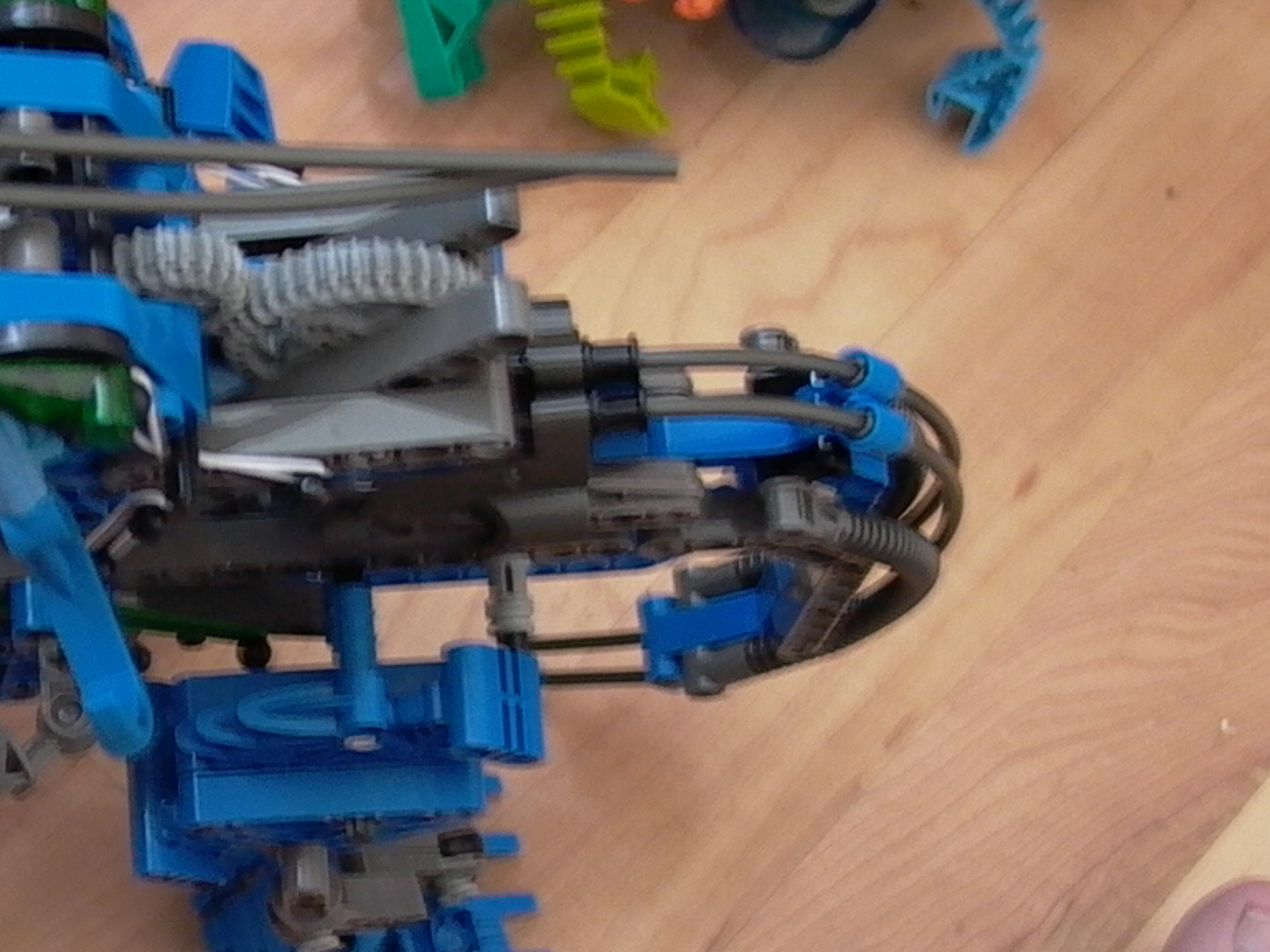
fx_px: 2897
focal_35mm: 79
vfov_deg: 18.6
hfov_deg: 23.9
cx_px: 86
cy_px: 564
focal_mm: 8.34
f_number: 2.13
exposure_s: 1/12.2
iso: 100
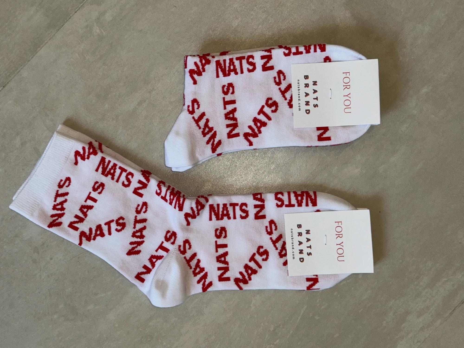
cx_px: 232
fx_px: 643
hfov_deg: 39.7
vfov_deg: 30.3
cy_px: 174
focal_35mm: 48
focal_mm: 6.76
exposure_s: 1/540
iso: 50
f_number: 1.78
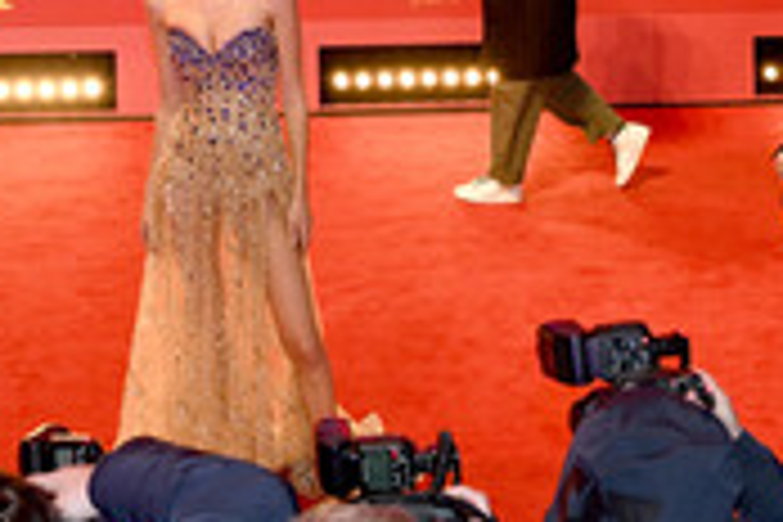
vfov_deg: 18.2
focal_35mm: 75
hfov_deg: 26.8
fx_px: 1631
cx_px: 551
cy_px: 243
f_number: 5
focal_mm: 29
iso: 1250
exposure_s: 1/200
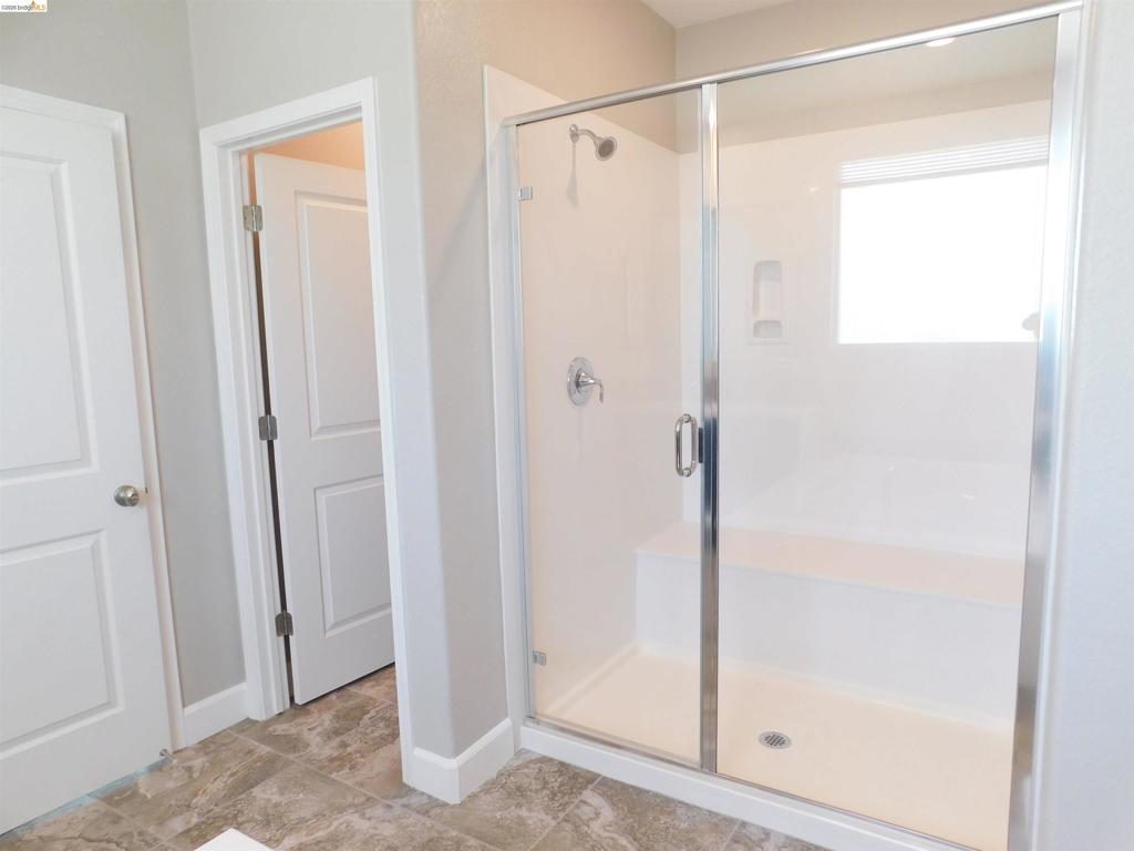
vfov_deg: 58.9
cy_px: 426
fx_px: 753
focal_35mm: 23
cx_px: 567
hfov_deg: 73.9
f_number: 3
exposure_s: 1/30
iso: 220
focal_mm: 4
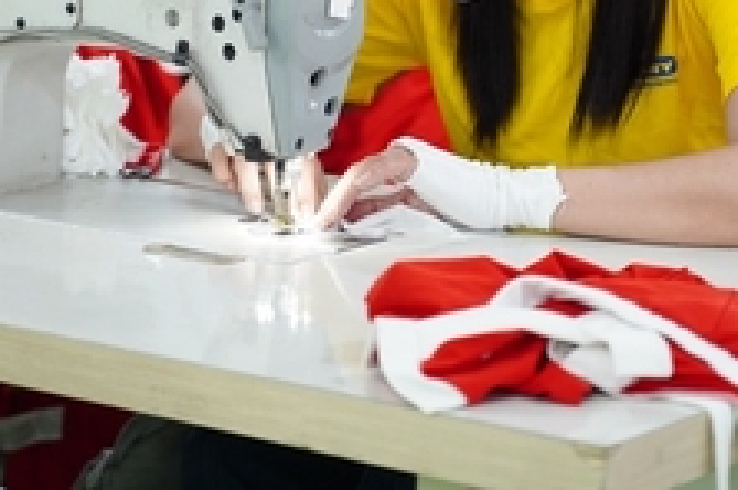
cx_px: 443
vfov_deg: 8.9
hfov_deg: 13.4
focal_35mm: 153
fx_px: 3132
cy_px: 56
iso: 1600
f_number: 2.8
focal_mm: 71
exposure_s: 1/160
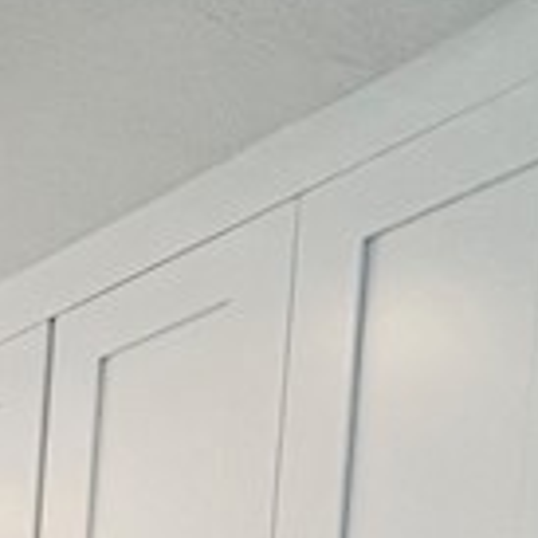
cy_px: 1076
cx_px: -668
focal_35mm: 86
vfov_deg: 15.8
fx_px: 1512
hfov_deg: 14.7
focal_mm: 1.57
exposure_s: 1/120
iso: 64
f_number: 1.8
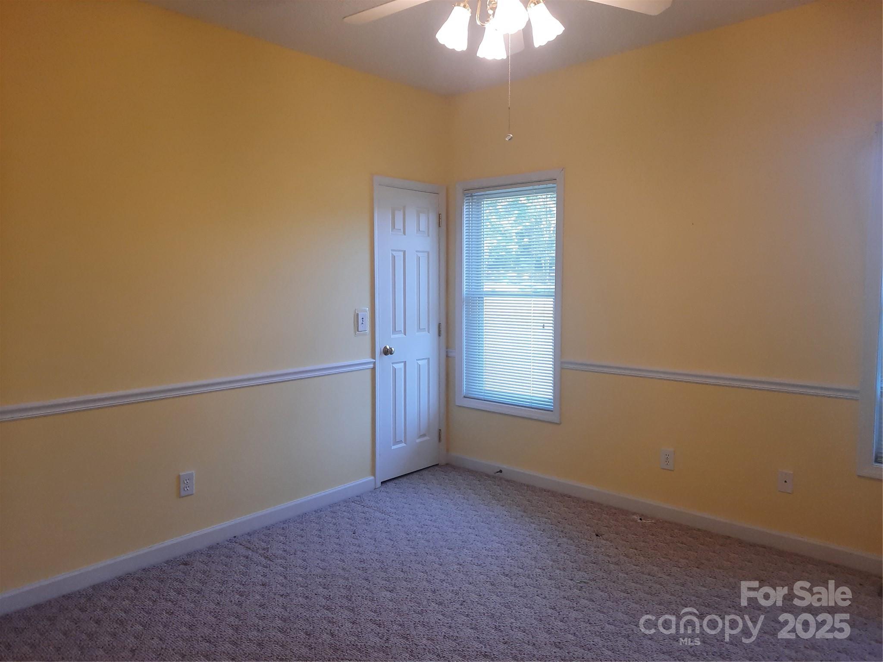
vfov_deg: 54.9
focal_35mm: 25
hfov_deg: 69.4
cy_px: 331
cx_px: 442
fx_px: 638
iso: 160
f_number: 2
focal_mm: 4.6
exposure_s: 1/60
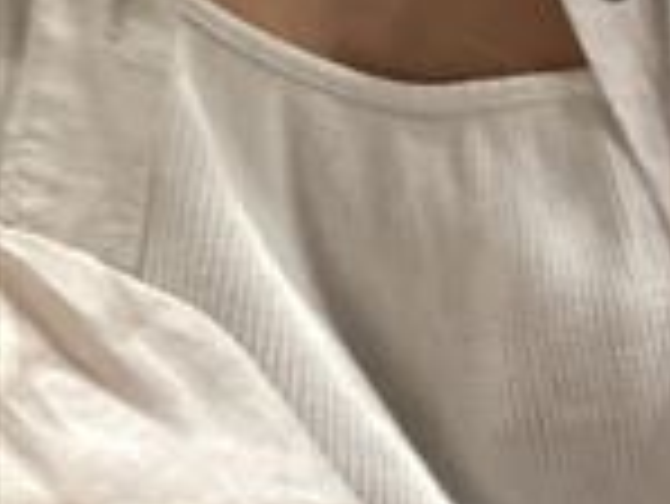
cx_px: 1344
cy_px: 963
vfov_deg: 10.9
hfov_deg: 13.5
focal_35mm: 125
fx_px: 2421
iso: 64
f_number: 2.4
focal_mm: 3.3
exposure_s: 1/50
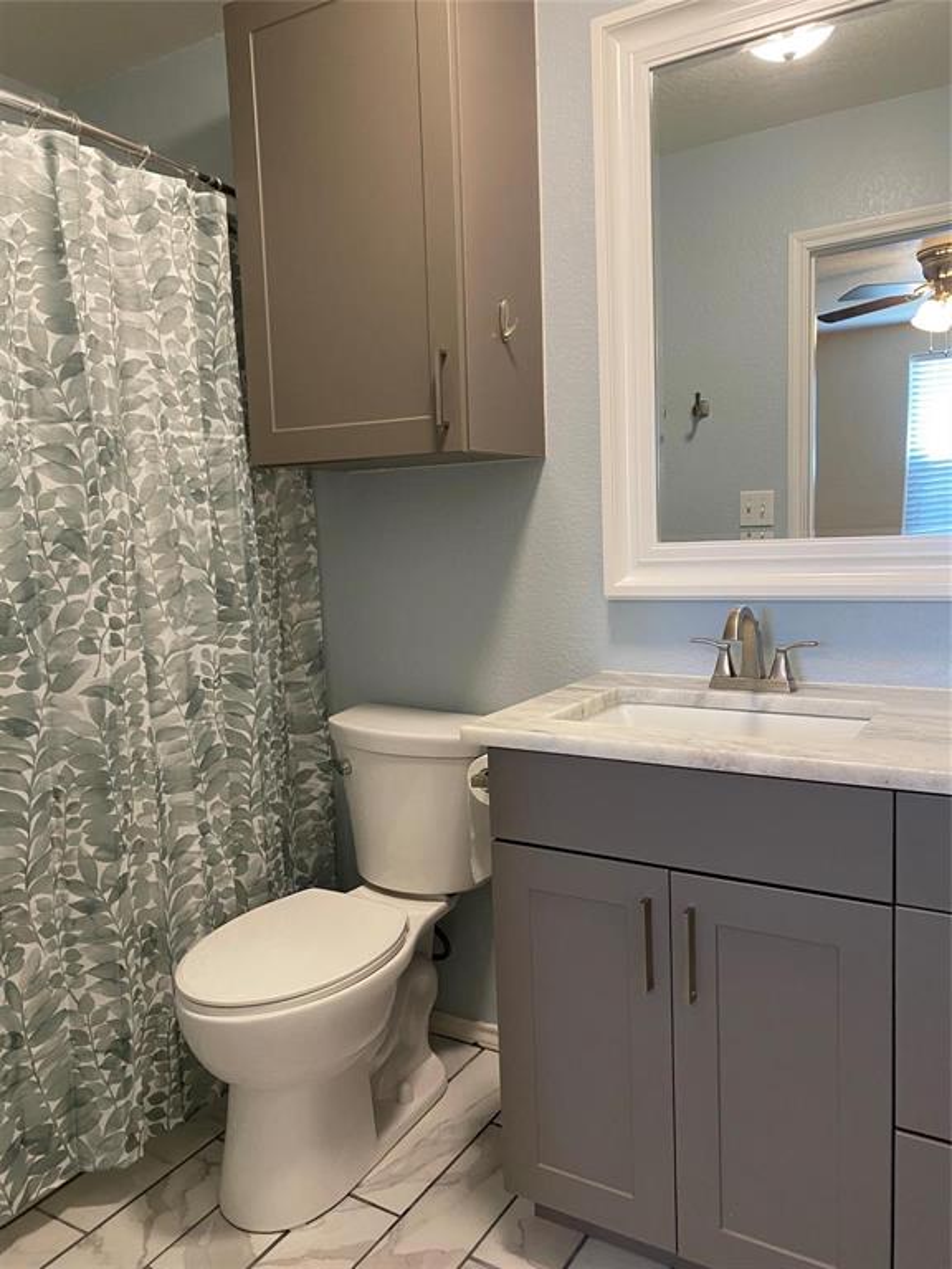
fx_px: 953
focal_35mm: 26
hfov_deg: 53.1
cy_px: 634
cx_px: 476
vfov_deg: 67.3
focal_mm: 4.25
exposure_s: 1/60
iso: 160
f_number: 1.8
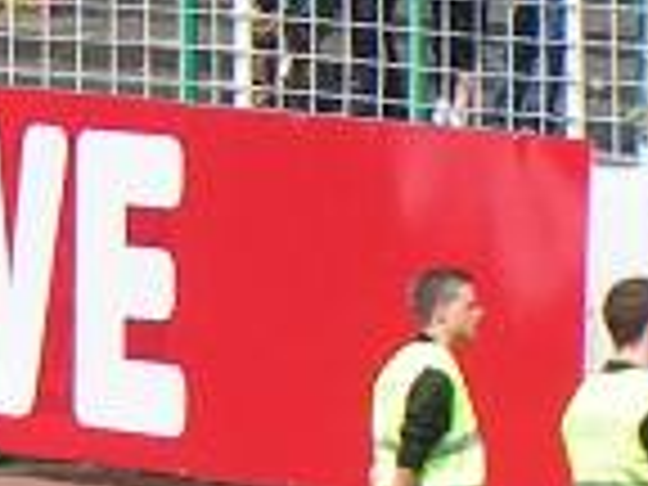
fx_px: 13647
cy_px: -774
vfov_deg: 2.0
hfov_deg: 2.7
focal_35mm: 729
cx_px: -1080
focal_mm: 20
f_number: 5.6
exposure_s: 1/400
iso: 50
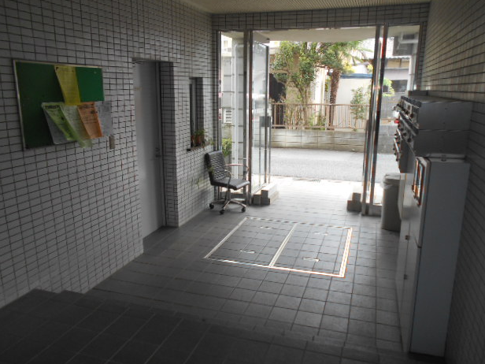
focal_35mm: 27
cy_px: 186
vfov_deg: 51.4
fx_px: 378
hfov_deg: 65.3
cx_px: 250
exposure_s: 1/125
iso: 80
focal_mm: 4.6
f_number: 3.2
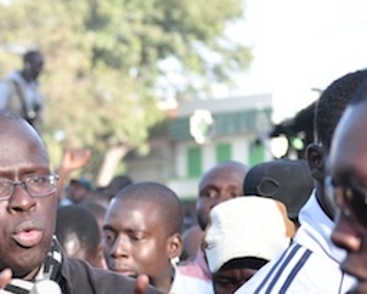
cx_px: 23
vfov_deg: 10.2
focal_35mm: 151
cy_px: 202
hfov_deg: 12.7
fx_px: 1640
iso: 200
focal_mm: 55
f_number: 4
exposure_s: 1/180
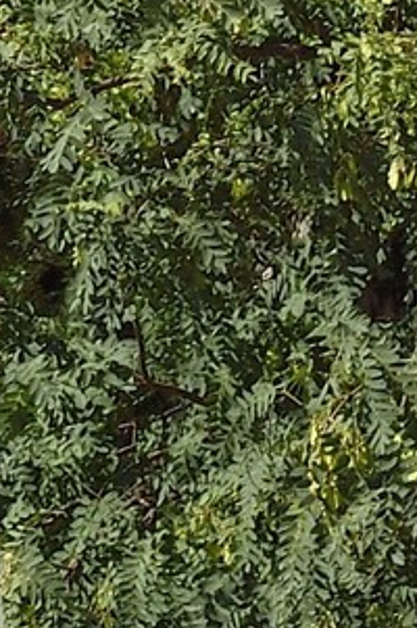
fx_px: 9734
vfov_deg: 3.6
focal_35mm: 559
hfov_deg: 2.4
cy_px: -1439
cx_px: -930
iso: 200
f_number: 9
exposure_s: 1/640
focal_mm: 70
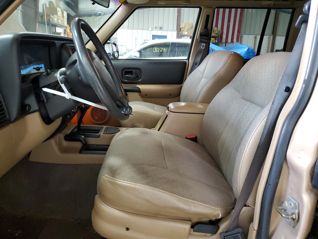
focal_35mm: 26
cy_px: 120
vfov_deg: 53.1
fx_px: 239
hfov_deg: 67.3
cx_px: 159
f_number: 1.5
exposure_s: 1/60.2
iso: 380
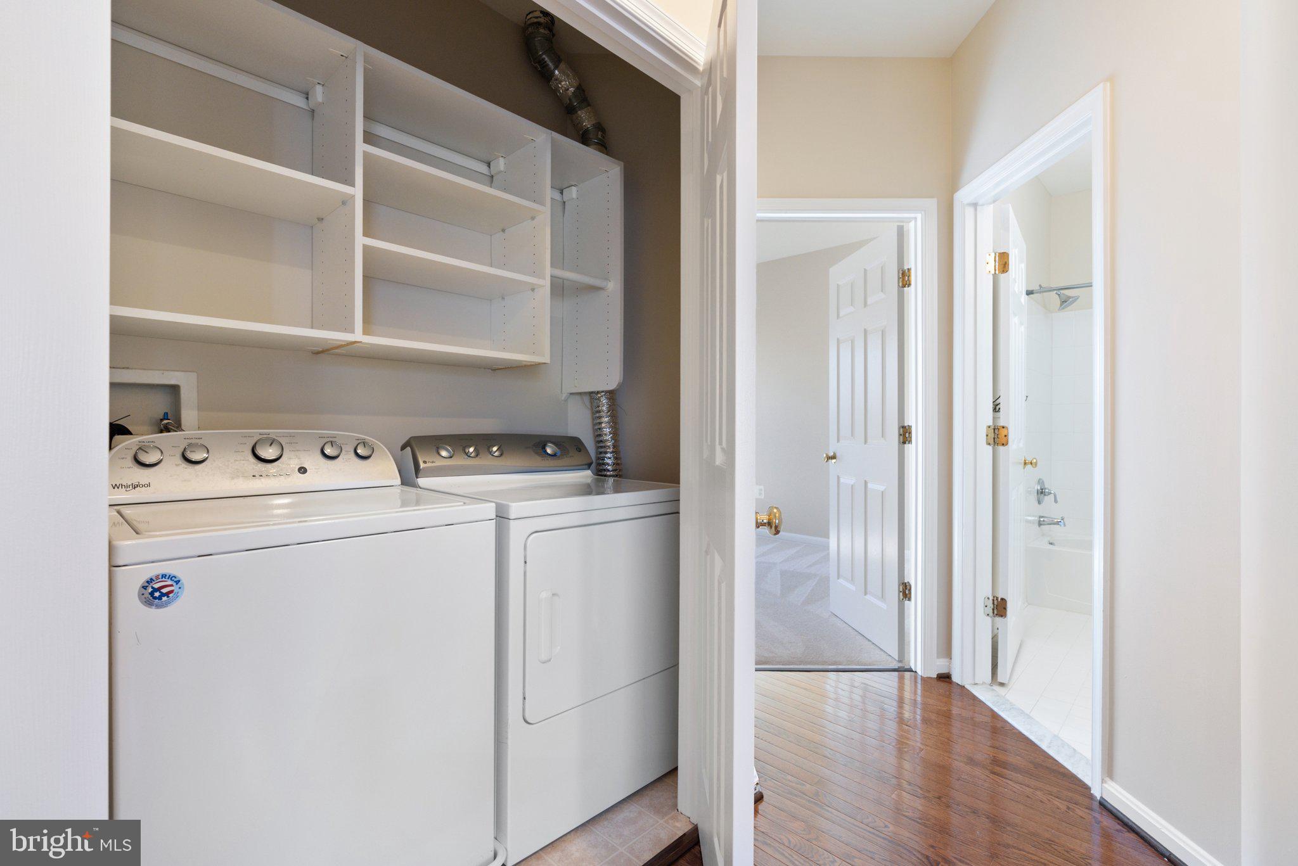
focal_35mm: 16
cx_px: 649
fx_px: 577
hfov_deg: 96.7
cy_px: 433
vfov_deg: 73.8
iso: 640
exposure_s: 1/6
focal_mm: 16
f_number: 6.3
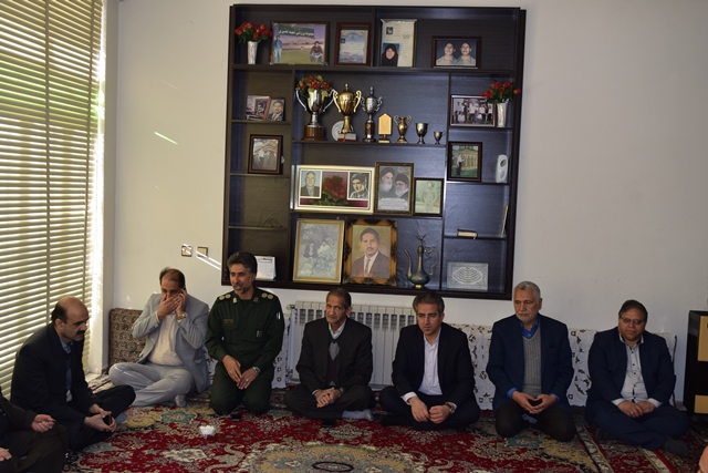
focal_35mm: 38
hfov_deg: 51.3
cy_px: 236
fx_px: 738
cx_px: 354
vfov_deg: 35.5
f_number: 5.6
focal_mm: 25
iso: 360
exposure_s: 1/125
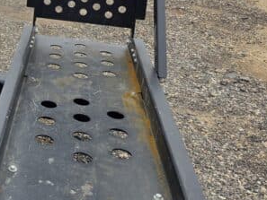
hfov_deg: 27.0
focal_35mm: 62
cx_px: -66
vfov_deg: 22.2
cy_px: -26
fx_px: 478
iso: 80
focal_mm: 6.3
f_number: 1.7
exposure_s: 1/1476
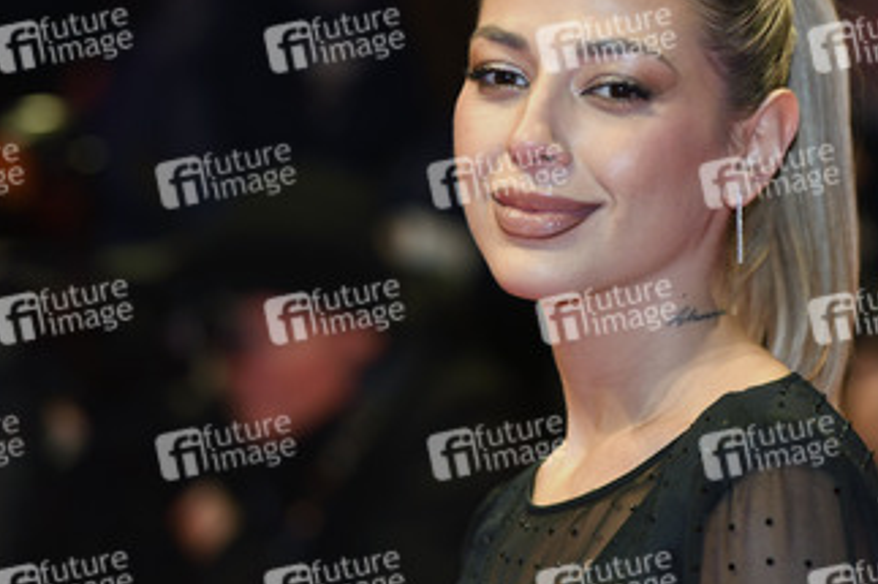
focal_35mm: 251
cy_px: 244
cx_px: 534
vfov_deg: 5.5
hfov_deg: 8.2
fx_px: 6118
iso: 1250
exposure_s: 1/320
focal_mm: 180
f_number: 4.5
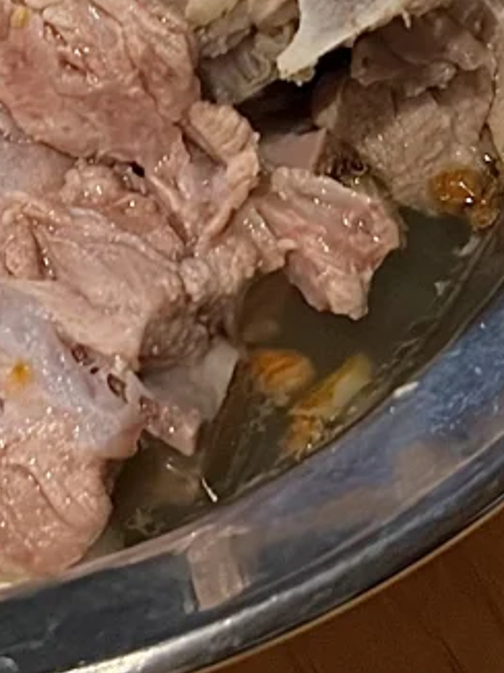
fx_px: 4471
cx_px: -318
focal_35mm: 230
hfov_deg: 6.3
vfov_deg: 8.3
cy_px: -601
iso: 160
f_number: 1.6
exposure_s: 1/33
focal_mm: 5.96
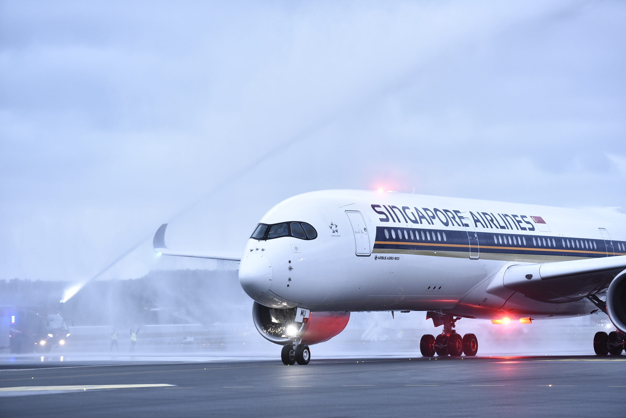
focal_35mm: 140
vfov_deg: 9.8
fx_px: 2435
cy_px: 209
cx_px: 313
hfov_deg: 14.6
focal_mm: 140
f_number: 2.8
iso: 1000
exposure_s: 1/80
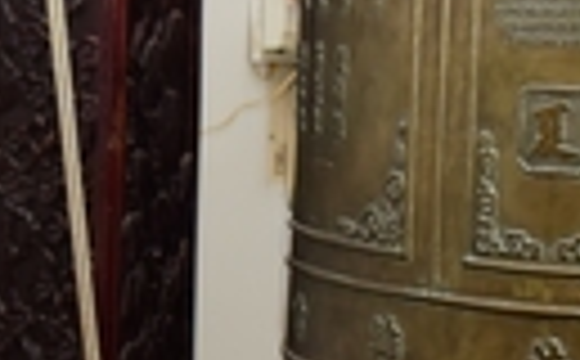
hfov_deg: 12.7
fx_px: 2602
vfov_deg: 7.9
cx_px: 202
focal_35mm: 165
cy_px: 130
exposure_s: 1/60
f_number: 6.3
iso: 1600
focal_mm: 32
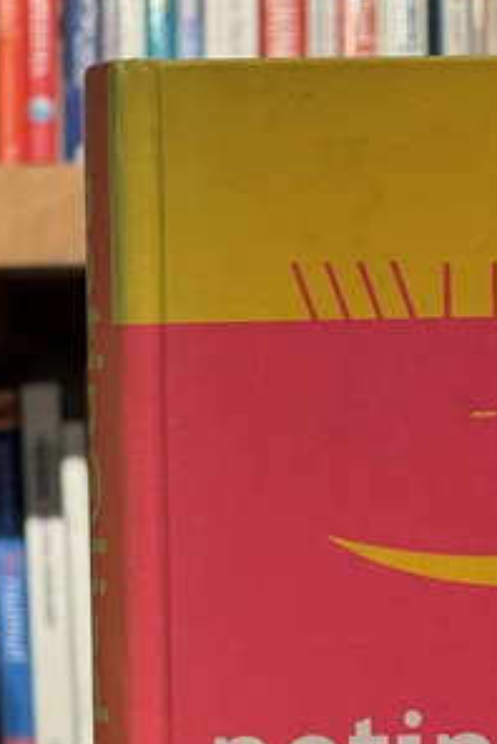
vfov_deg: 11.1
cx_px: 488
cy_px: 627
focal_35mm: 184
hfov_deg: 7.5
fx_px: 3801
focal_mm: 9
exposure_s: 1/99
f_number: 2.8
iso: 200
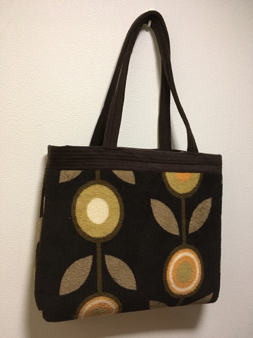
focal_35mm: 29
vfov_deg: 61.7
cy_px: 169
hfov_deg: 48.2
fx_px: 283
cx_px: 126
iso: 200
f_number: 2.2
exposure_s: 1/17
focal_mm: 4.15
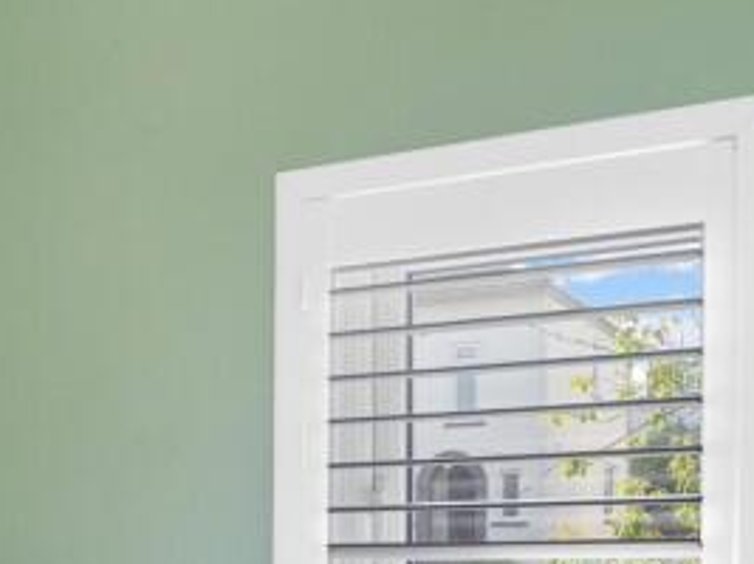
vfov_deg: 23.1
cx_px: 119
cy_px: 642
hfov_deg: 31.6
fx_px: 1285
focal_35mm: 59
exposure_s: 1/30
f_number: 7.1
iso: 640
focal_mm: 16
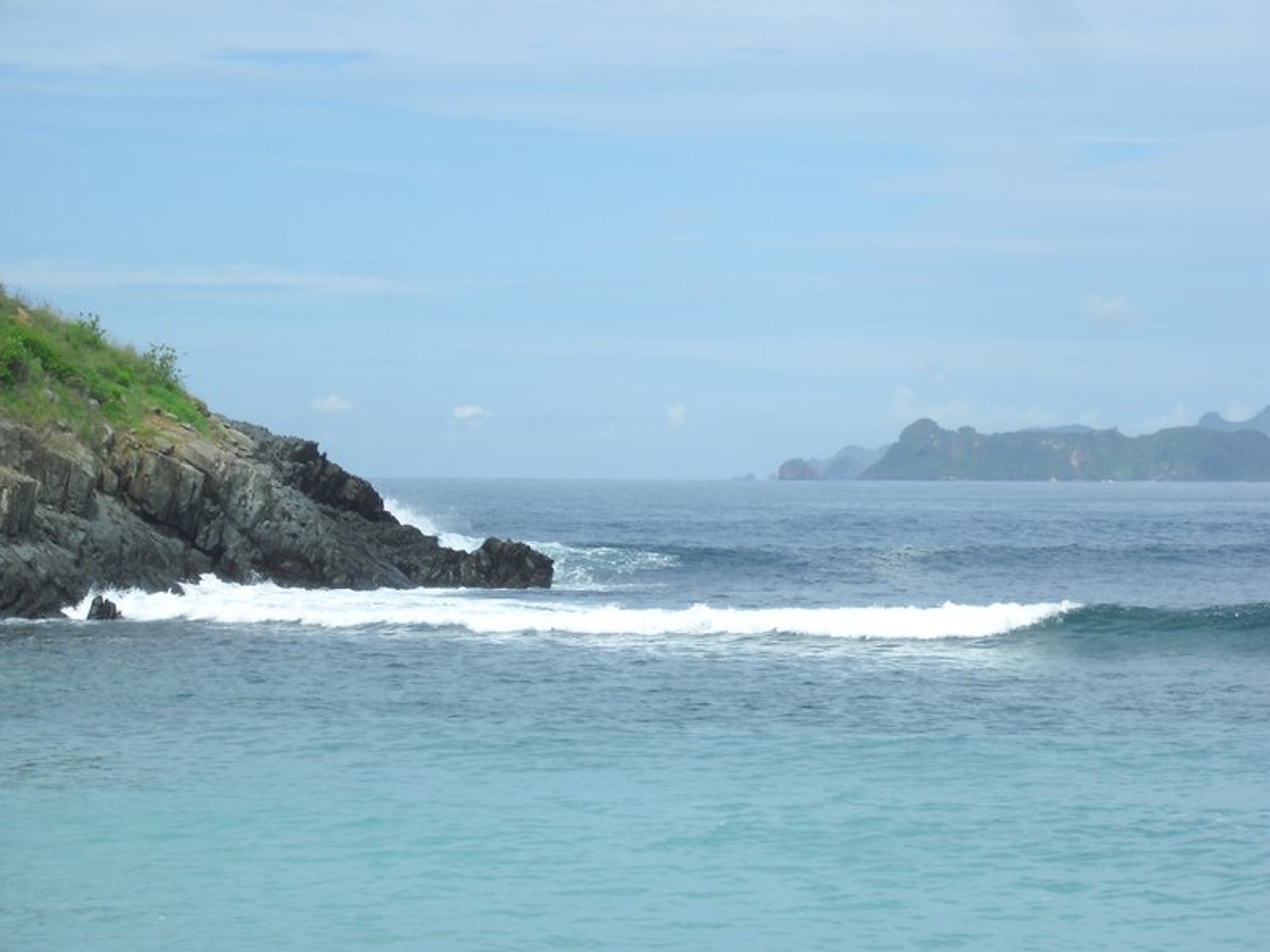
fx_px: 4146
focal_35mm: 113
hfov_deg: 17.4
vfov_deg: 13.1
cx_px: 635
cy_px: 476
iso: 100
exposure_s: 1/1000
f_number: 5.2
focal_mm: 18.6
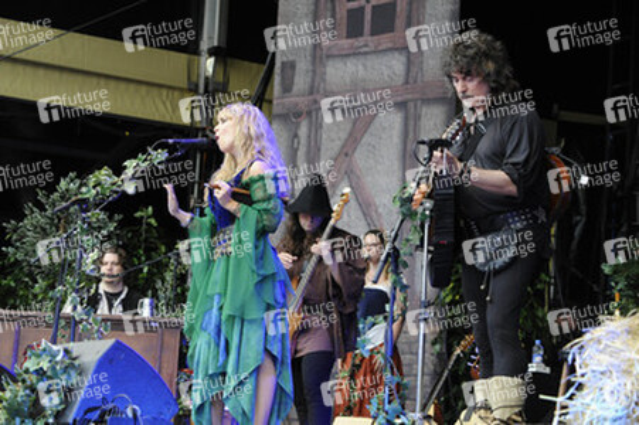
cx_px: 320
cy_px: 212
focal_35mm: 100
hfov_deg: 20.4
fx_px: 1774
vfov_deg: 13.7
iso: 3200
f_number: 6.3
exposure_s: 1/250
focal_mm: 100
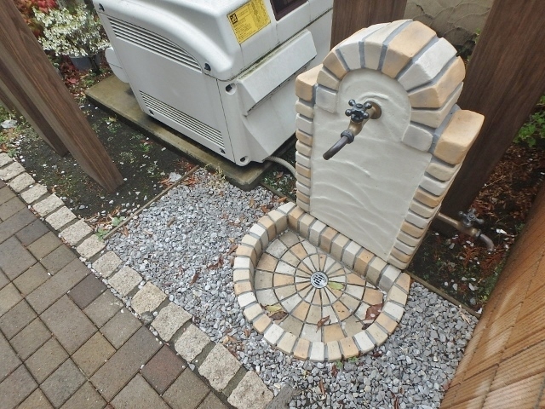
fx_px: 331
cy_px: 204
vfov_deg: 63.4
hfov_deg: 79.0
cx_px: 272
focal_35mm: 21
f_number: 3.5
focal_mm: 3.7
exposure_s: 1/250
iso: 125
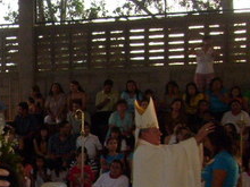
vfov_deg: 14.3
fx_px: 737
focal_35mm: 102
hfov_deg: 17.6
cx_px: -105
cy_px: 190
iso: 100
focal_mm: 5.8
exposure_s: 1/45
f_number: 2.8
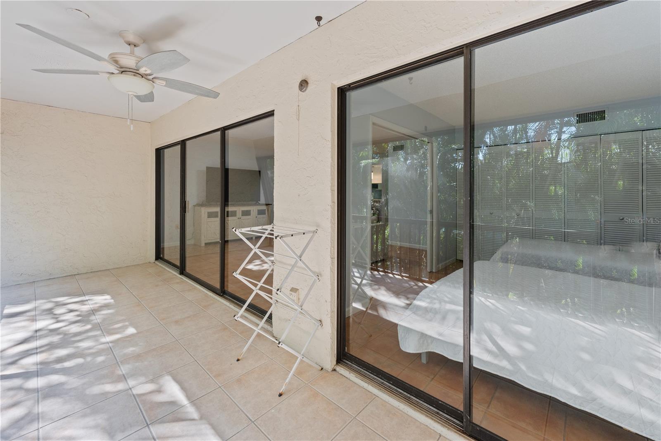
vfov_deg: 81.2
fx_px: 257
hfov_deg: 104.3
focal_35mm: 14
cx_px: 330
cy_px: 220
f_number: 7.1
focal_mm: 14
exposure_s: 1/40
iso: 400
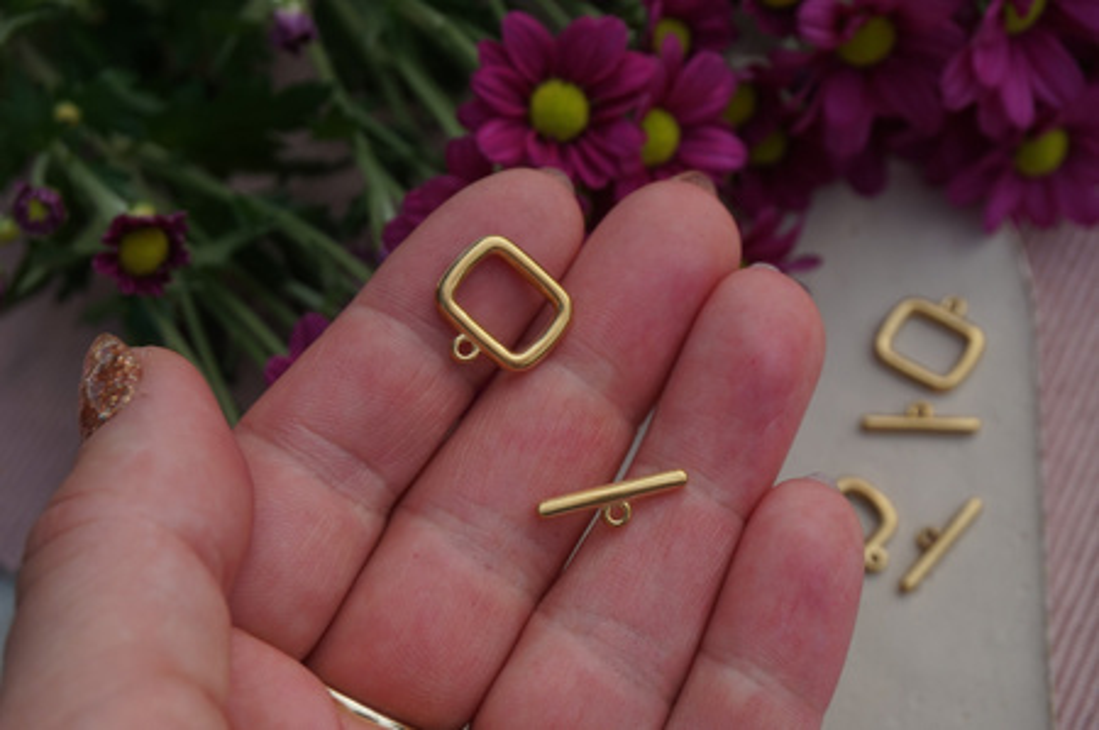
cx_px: 550
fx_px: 1921
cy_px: 365
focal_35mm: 63
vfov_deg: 21.5
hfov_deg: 31.9
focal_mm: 42
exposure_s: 1/100
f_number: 8
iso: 100
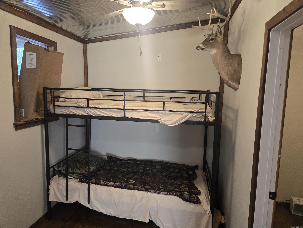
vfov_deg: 58.9
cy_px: 114
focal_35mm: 23
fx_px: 201
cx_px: 152
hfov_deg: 73.9
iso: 640
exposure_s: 1/120
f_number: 1.8
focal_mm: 5.4
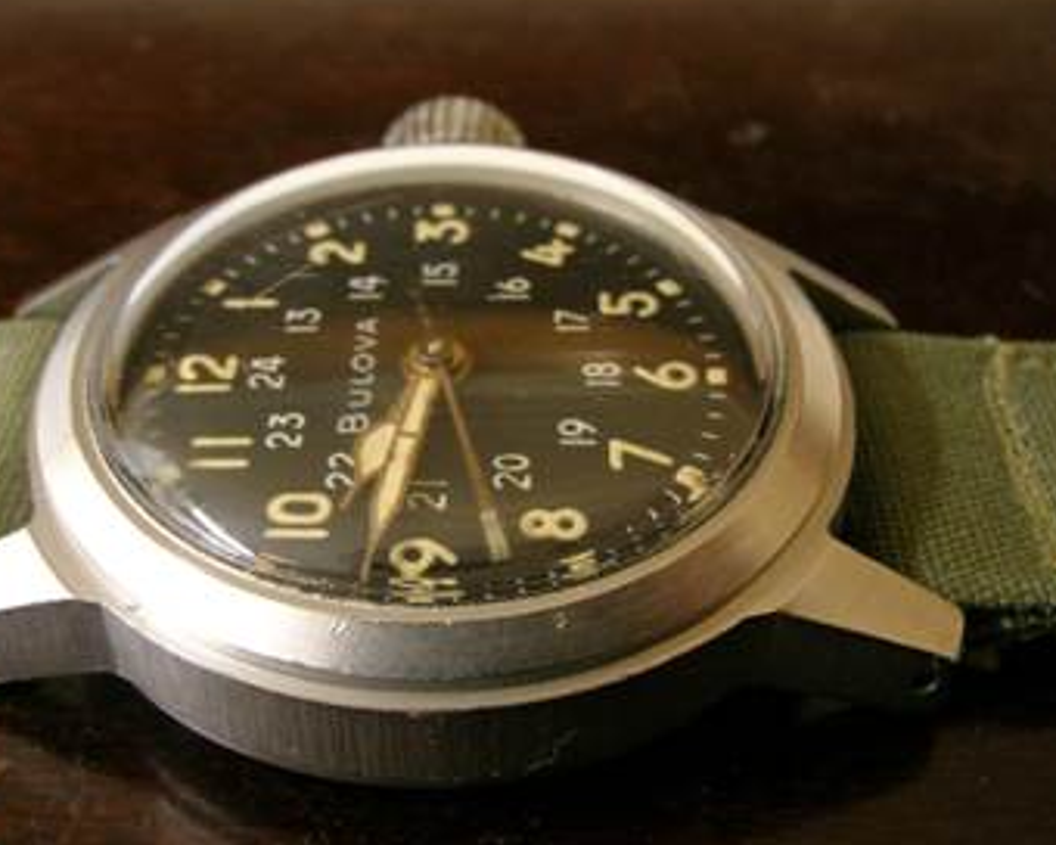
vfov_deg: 28.1
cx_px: 453
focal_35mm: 54
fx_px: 1688
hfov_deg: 34.7
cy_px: 429
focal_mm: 8.7
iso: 200
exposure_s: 1/1.7
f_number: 5.7
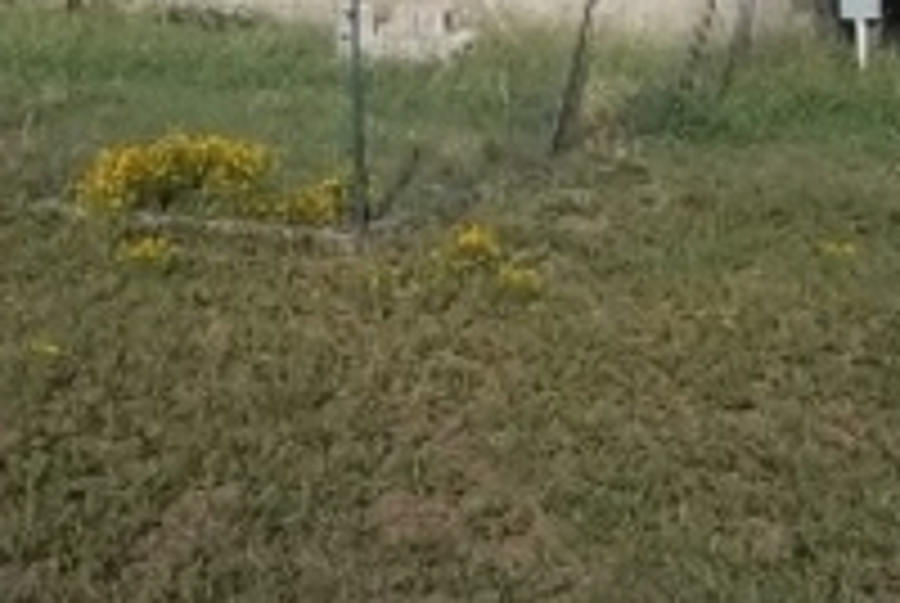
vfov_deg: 16.1
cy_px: -56
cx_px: 202
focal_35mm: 83
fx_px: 2078
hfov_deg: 24.1
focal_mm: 5.7
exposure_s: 1/640
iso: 80
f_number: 5.5
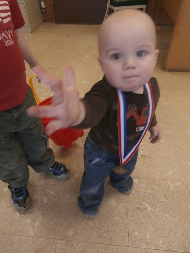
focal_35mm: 24
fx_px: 176
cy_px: 126
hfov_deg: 56.8
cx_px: 95
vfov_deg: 71.6
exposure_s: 1/30
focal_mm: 4.2
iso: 100
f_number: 3
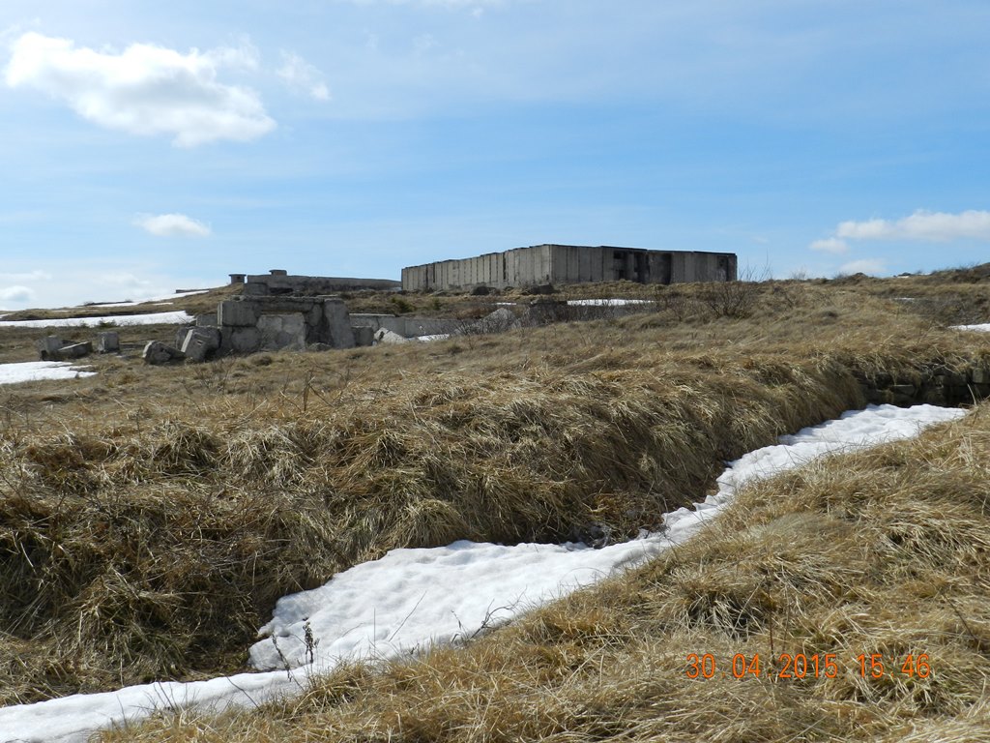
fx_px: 1087
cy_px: 372
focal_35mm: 38
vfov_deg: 37.7
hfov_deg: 49.0
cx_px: 495
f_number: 5.6
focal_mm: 6.7
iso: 160
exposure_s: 1/1000
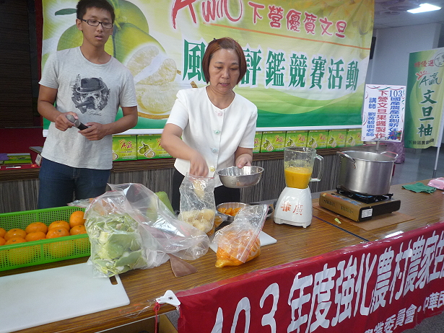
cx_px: 222
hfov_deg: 67.3
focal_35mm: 26
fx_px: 334
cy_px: 161
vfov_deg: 53.1
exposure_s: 1/30
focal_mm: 4.4
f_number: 2.8
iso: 160
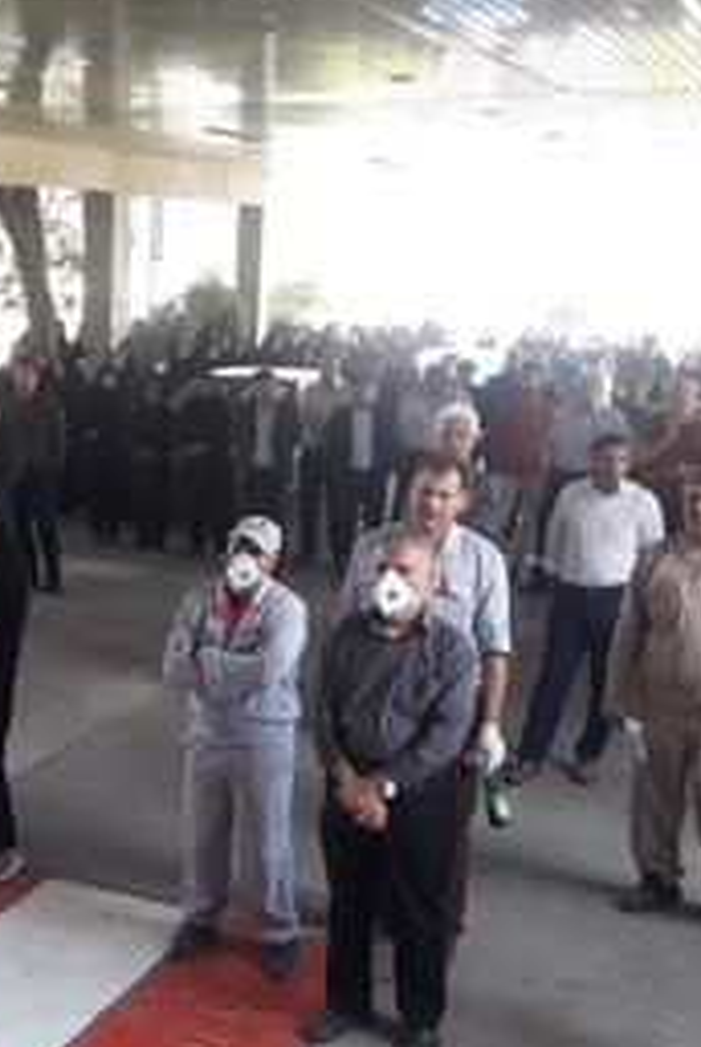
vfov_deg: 38.8
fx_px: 1486
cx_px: 71
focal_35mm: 51
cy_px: 591
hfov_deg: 25.7
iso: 80
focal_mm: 3.7
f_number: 1.9
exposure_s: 1/100
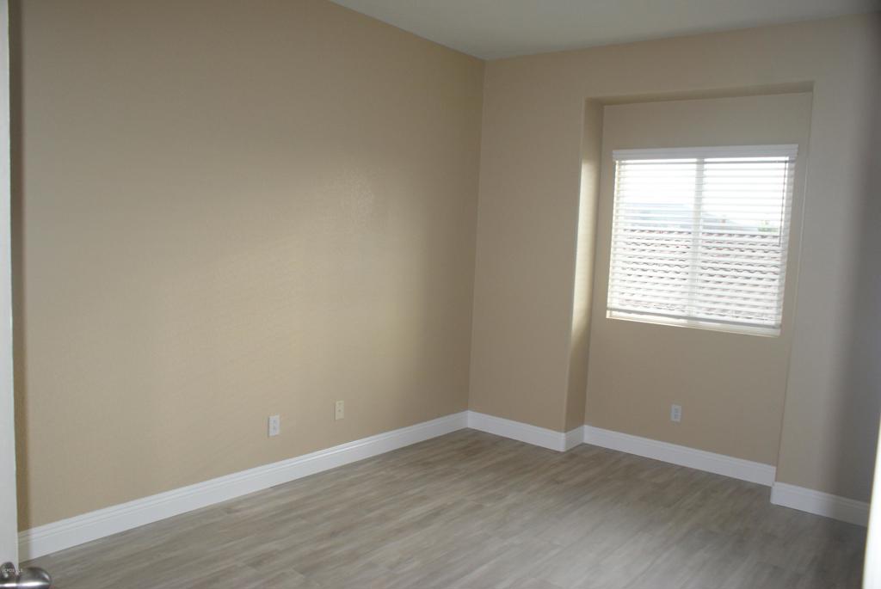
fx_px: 661
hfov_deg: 67.3
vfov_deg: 48.0
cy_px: 294
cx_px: 440
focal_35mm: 27
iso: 400
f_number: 5.6
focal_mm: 18
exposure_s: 1/80
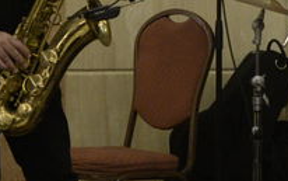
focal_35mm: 208
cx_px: 503
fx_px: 1633
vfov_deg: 6.3
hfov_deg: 9.6
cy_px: -41
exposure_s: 1/200
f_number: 4.5
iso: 2000
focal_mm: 30
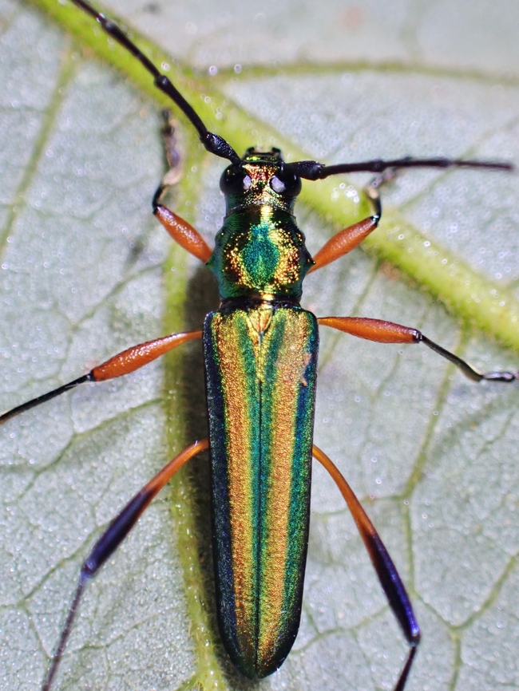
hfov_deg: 14.8
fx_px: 1998
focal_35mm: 100
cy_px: 346
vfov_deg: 19.6
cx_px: 260
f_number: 14
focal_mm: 18
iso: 500
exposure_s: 1/100
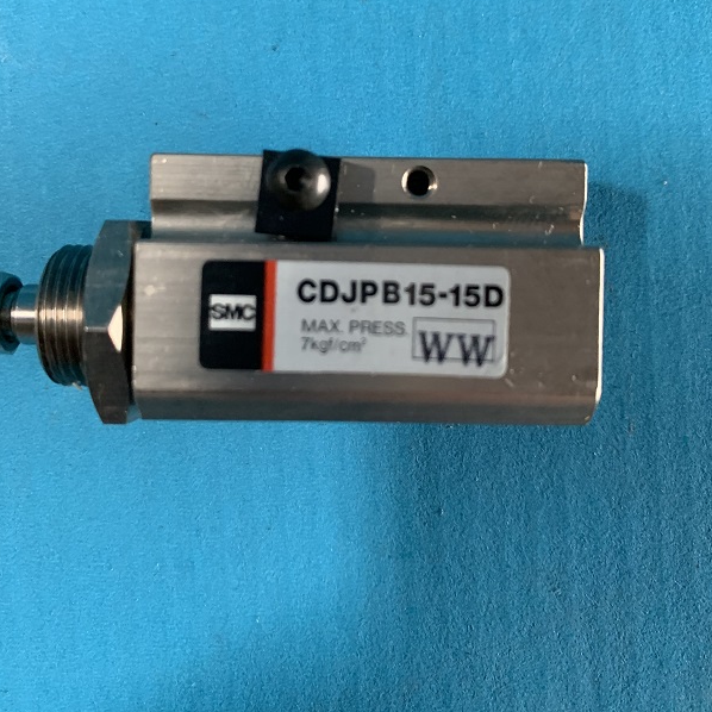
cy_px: 243
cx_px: 354
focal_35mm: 31
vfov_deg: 51.7
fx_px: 721
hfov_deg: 52.5
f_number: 1.8
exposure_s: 1/40
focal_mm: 4.25
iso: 400
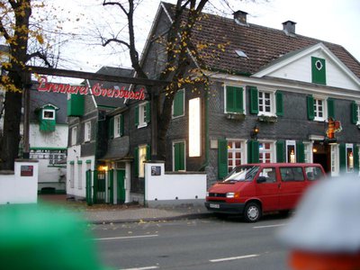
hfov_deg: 49.0
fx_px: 395
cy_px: 135
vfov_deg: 37.7
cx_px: 180
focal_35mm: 38
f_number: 2.8
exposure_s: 1/7
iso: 50
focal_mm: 7.8
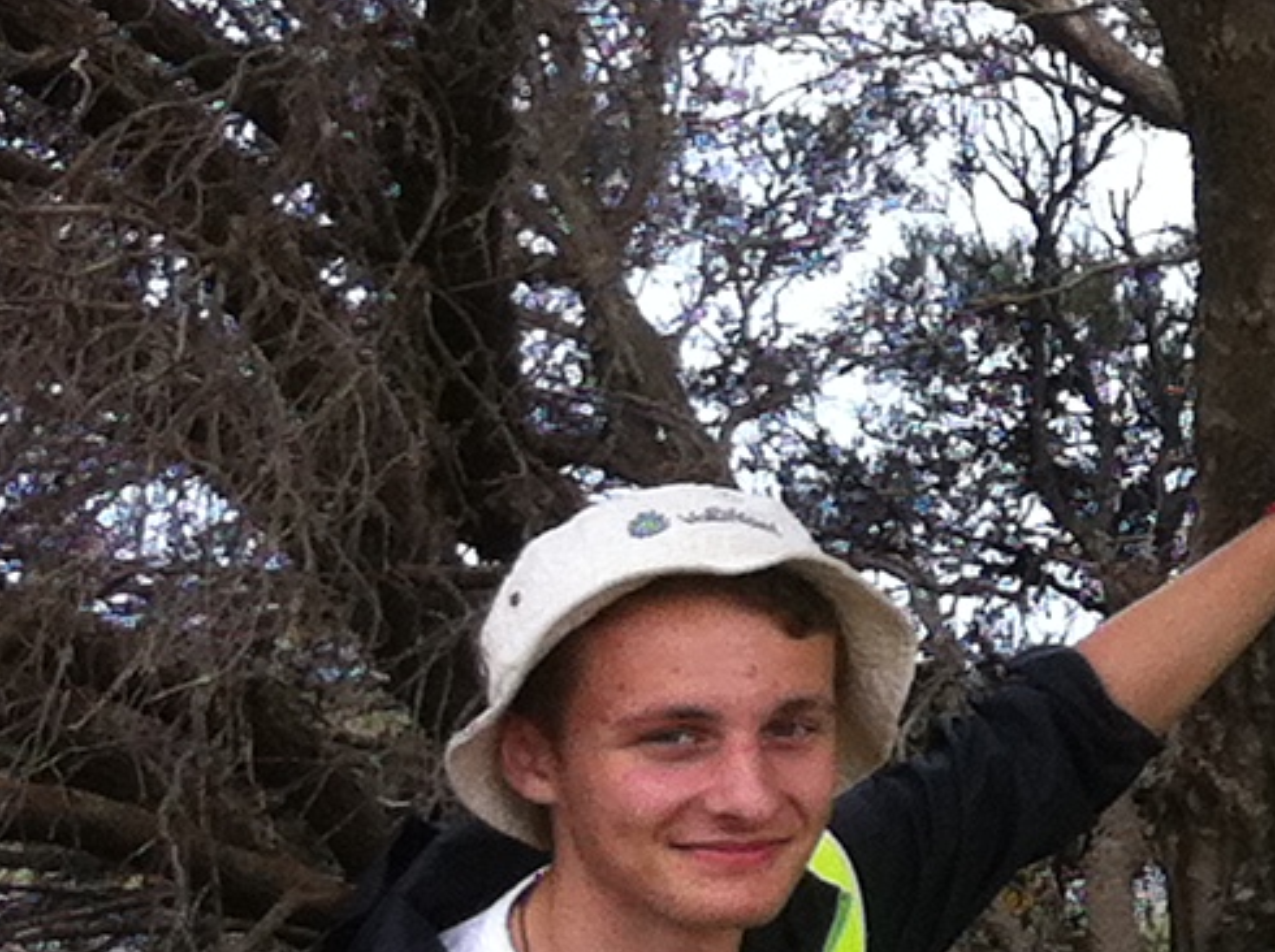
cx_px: 2953
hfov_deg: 9.6
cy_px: 726
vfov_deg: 8.0
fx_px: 6804
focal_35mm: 185
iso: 80
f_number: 2.8
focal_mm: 3.85
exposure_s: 1/288
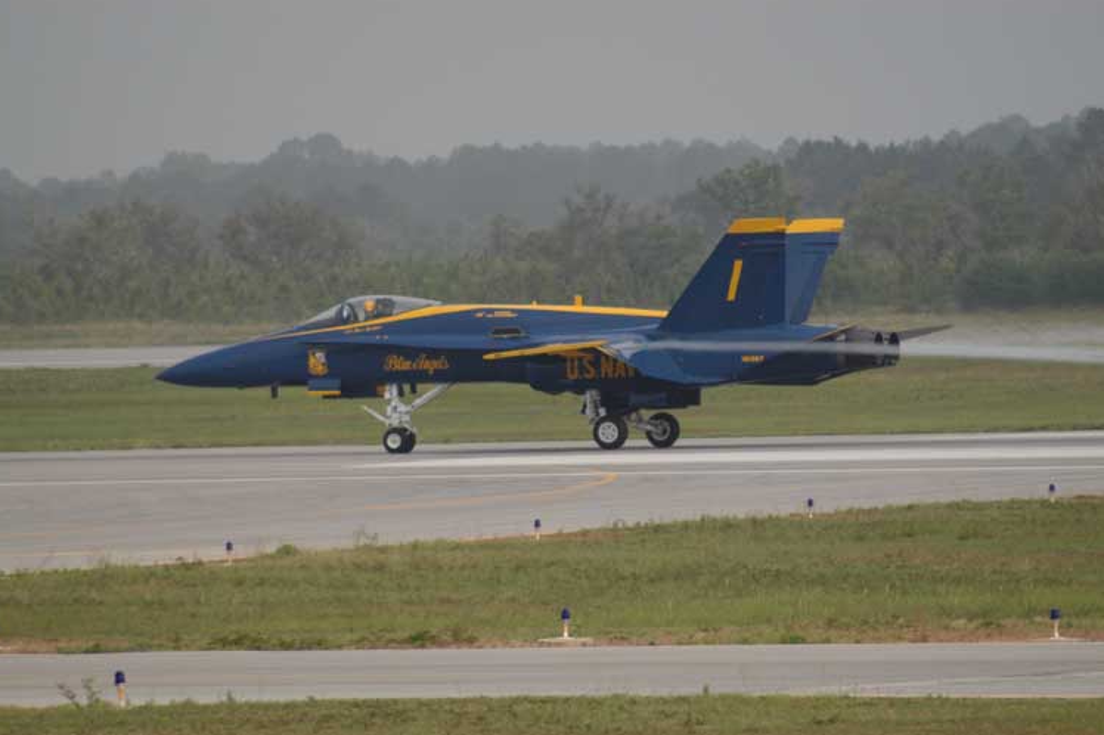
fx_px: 14743
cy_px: 382
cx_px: 553
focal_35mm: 481
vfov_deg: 2.9
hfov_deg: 4.3
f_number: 5.6
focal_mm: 300
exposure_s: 1/2000
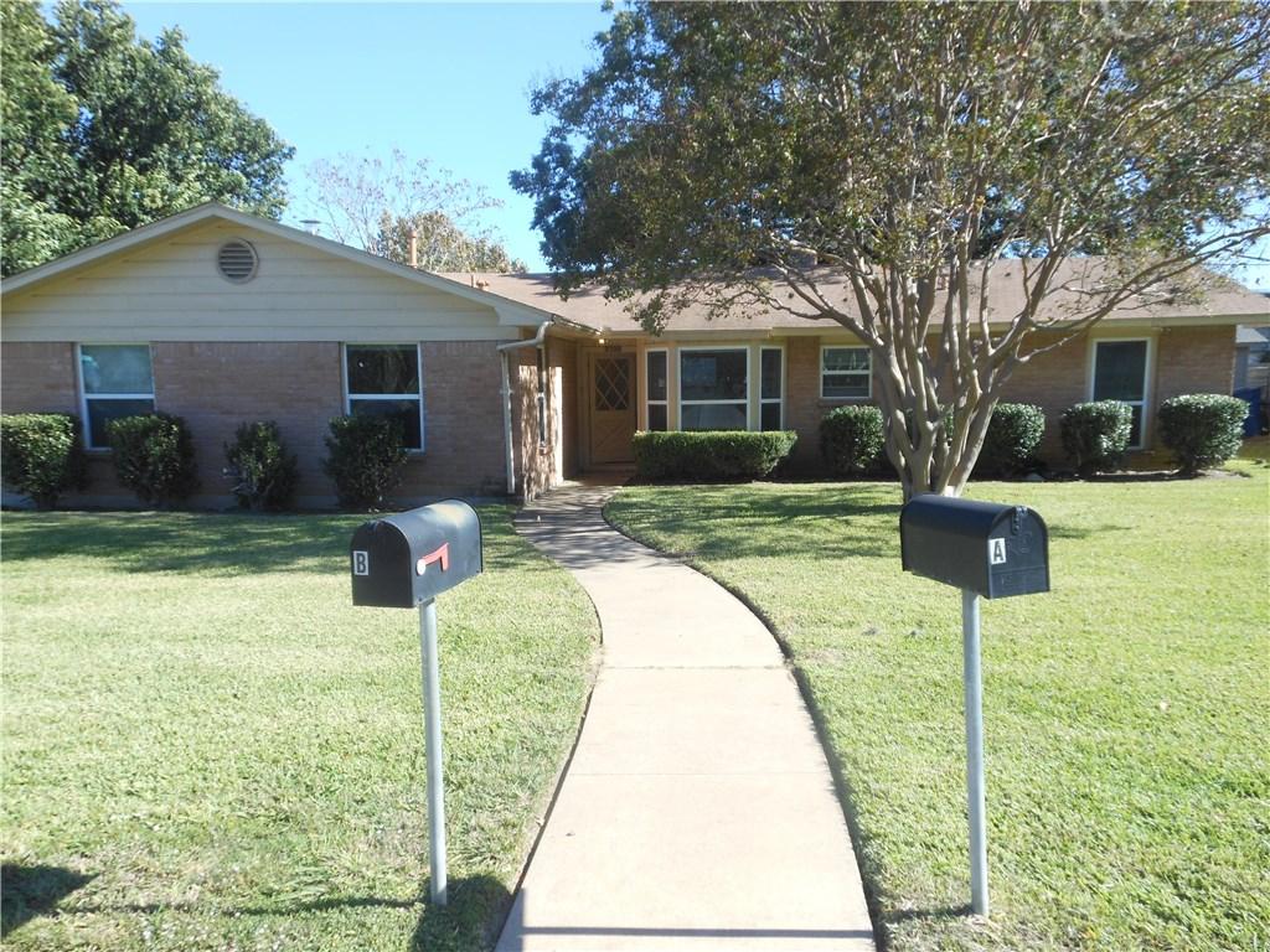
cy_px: 476
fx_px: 917
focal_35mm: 25
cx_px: 635
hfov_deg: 69.4
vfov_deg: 54.9
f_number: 3.2
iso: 80
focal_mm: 4.5
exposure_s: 1/400
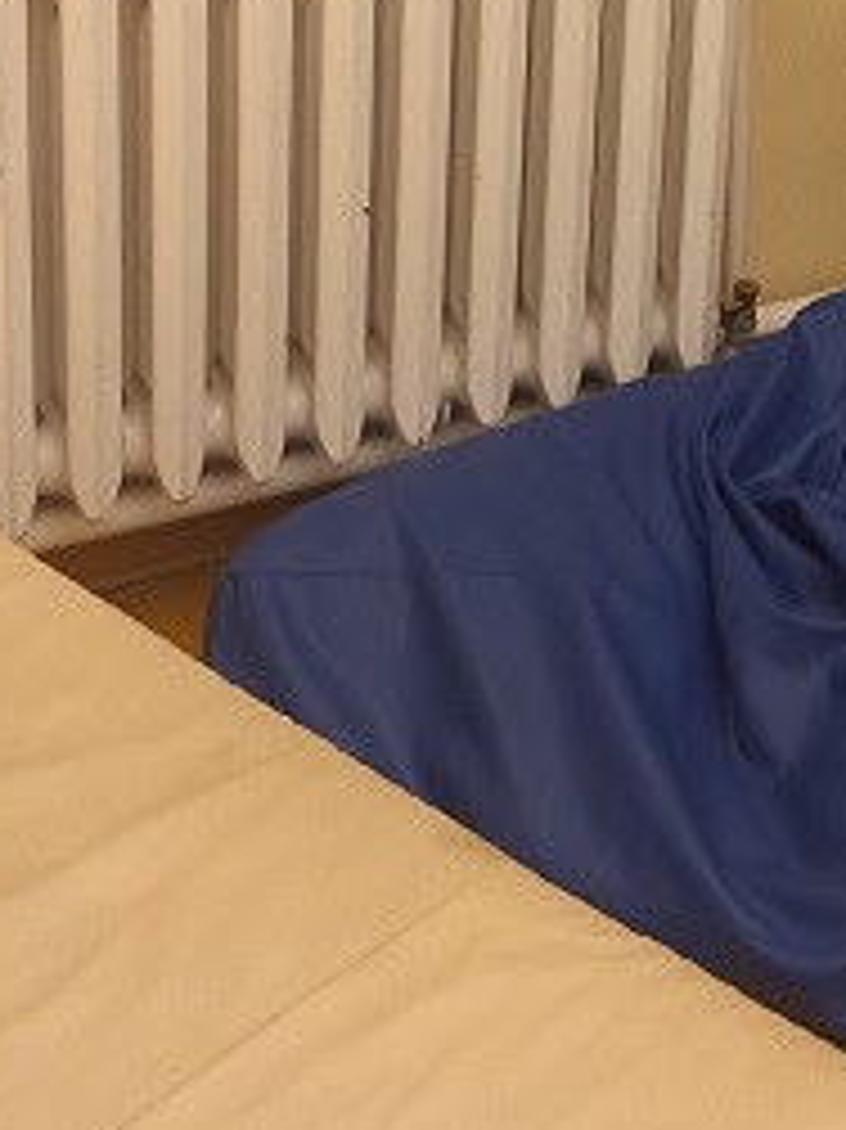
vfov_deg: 21.9
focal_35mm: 86
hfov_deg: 16.6
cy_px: 5
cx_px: 932
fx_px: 2805
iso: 64
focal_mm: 4
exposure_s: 1/50
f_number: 1.8
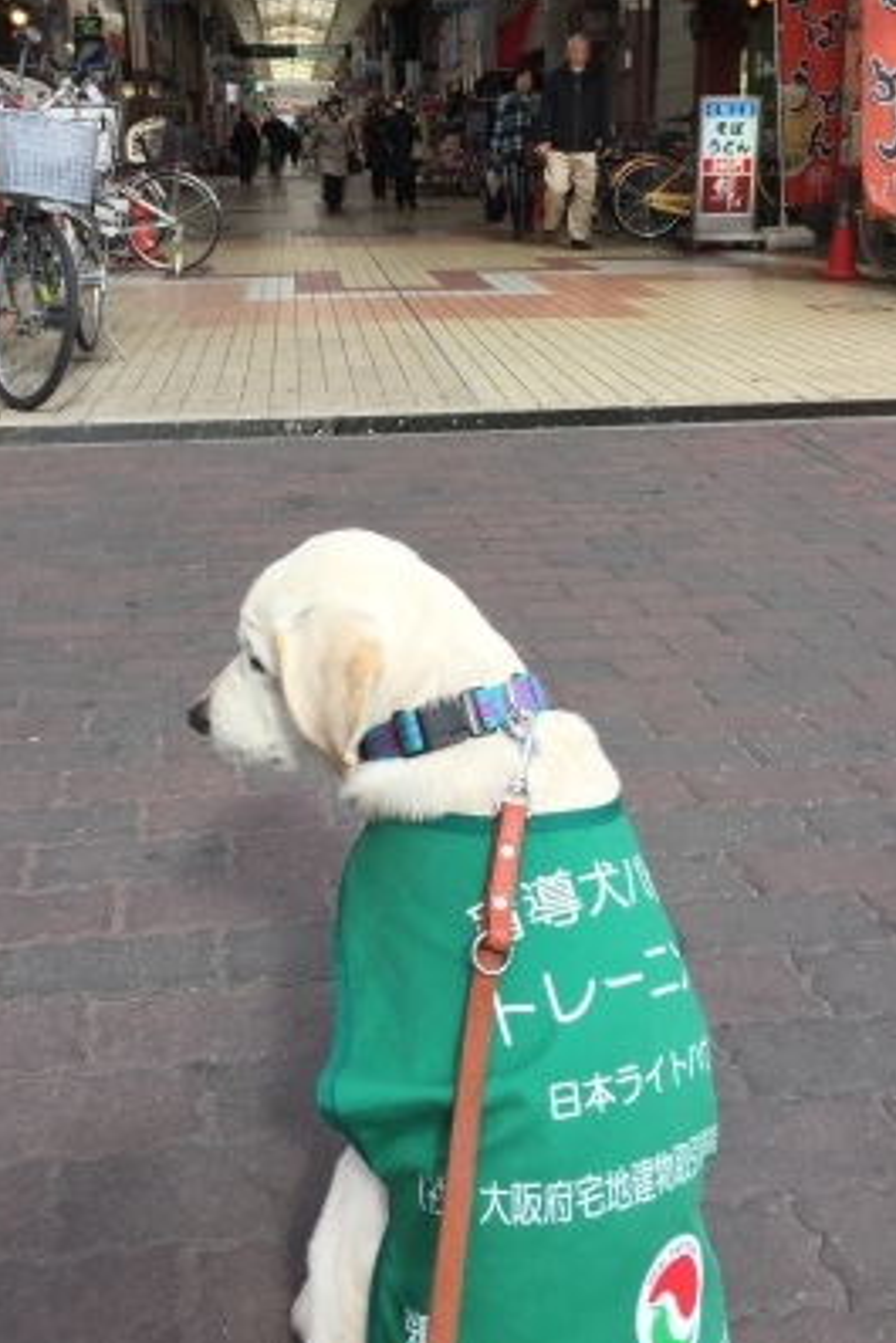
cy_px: 507
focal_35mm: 38
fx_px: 1417
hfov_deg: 35.1
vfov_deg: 50.2
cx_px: 434
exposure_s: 1/353
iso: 32
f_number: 2.2
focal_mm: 4.15
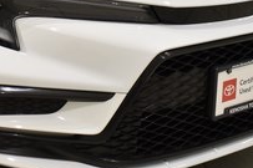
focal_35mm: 104
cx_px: 16
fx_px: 730
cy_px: -17
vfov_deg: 12.9
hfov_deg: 19.2
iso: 140
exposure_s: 1/30
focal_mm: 22
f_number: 3.8
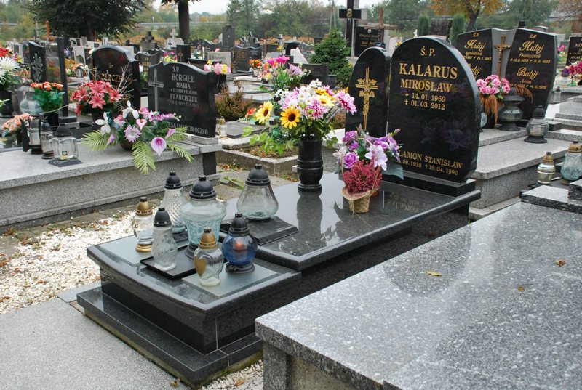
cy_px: 195
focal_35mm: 39
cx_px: 291
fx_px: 632
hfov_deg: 49.5
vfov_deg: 34.4
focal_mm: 26
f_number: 7.1
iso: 500
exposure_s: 1/60
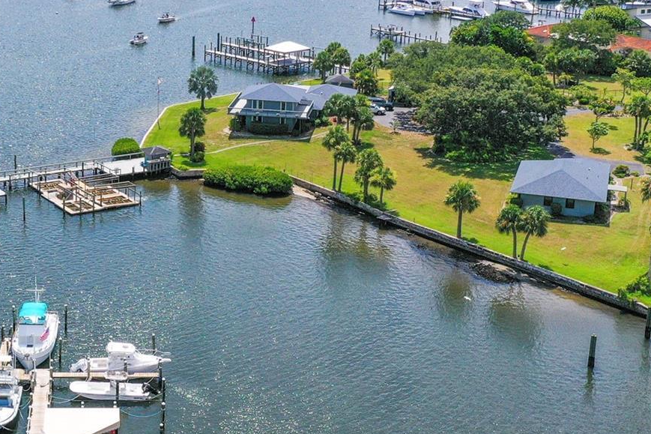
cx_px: 73
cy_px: 234
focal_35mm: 66
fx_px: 1193
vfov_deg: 20.6
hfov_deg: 29.4
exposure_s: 1/800
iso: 100
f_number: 6.3
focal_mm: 10.26
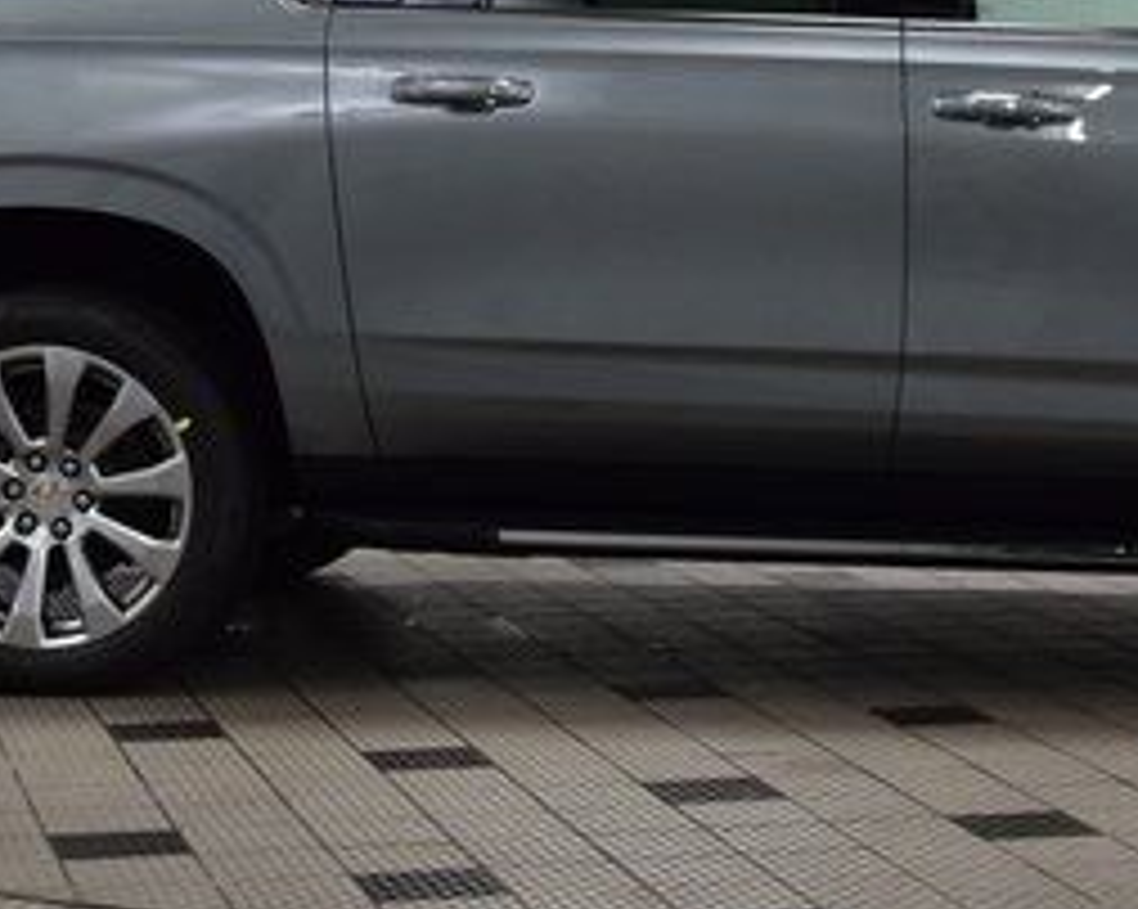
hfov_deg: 17.9
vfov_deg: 14.3
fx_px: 3601
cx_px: 828
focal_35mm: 107
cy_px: 182
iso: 1600
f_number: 8
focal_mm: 30
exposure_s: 1/60
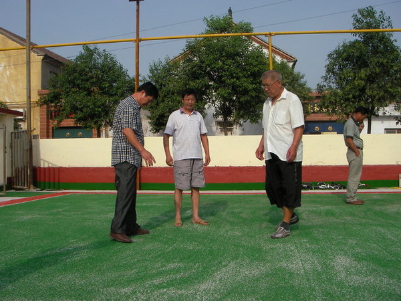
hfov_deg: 49.0
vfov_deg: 37.7
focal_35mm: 38
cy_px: 150
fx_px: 440
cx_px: 200
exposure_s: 1/346
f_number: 6.6
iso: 50
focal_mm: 6.3
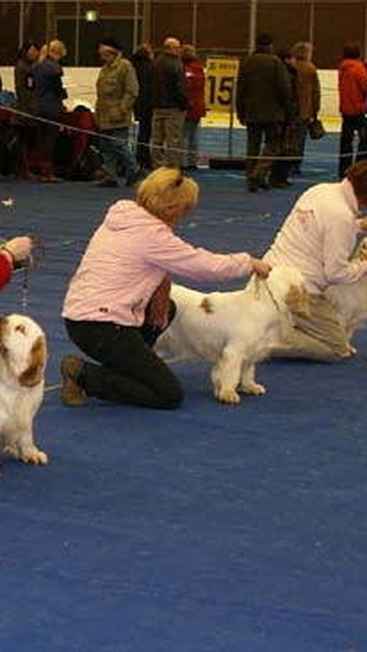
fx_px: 1781
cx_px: -141
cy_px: 387
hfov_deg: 11.4
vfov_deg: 20.7
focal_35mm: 103
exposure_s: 1/60
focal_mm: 30
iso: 400
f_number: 5
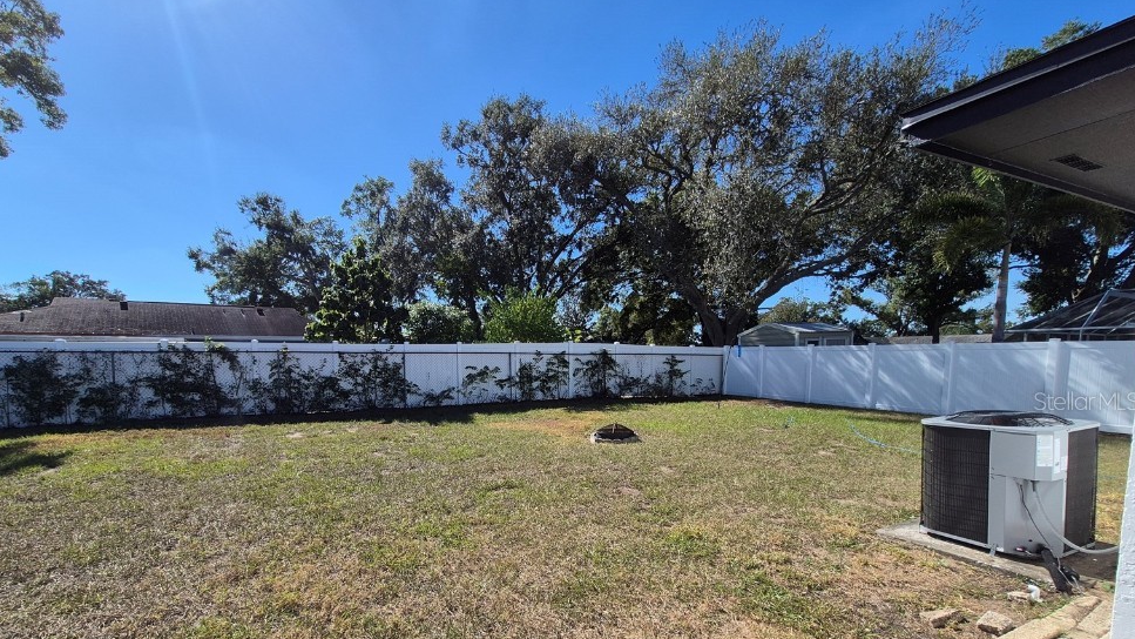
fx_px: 451
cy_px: 401
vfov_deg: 69.4
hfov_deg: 102.9
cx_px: 543
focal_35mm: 15
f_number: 2.2
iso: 50
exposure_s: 1/2080
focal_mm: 1.74
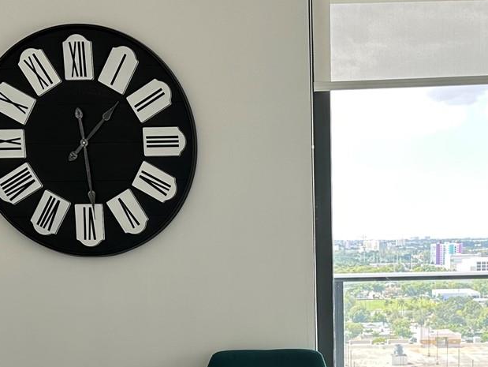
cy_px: 385
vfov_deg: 22.6
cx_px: 310
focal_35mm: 62
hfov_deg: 31.0
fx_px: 875
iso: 80
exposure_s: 1/169
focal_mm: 6.86
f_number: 1.78
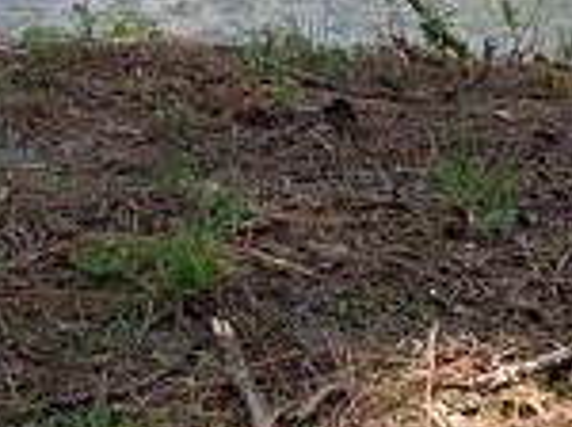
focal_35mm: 178
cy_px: -1010
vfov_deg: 7.1
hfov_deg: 10.4
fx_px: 2937
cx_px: -519
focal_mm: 4.25
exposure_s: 1/1634
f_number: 1.8
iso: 25
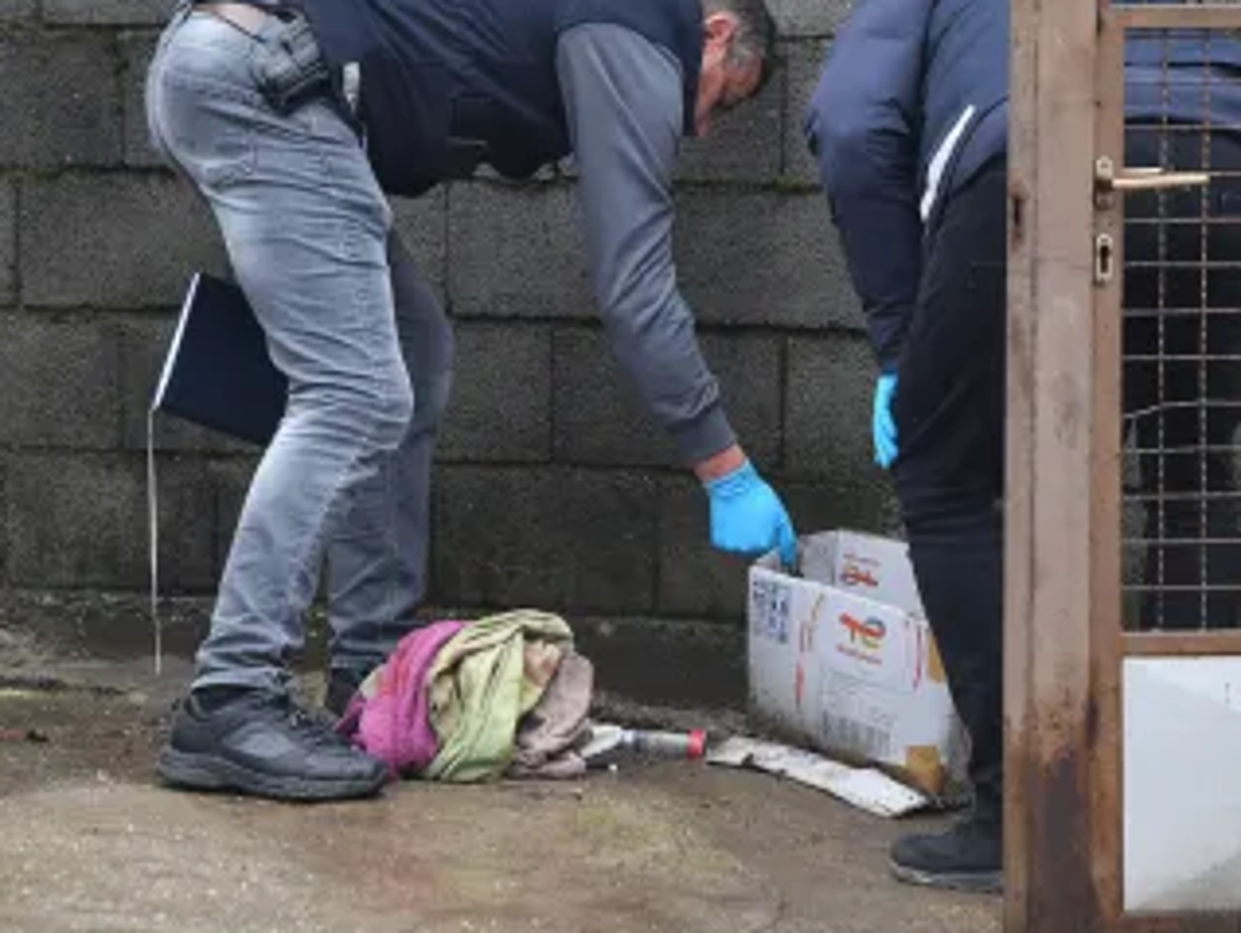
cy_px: 193
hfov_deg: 6.4
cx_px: 328
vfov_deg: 4.8
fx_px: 11086
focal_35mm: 309
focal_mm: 165
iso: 800
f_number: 5
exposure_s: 1/400
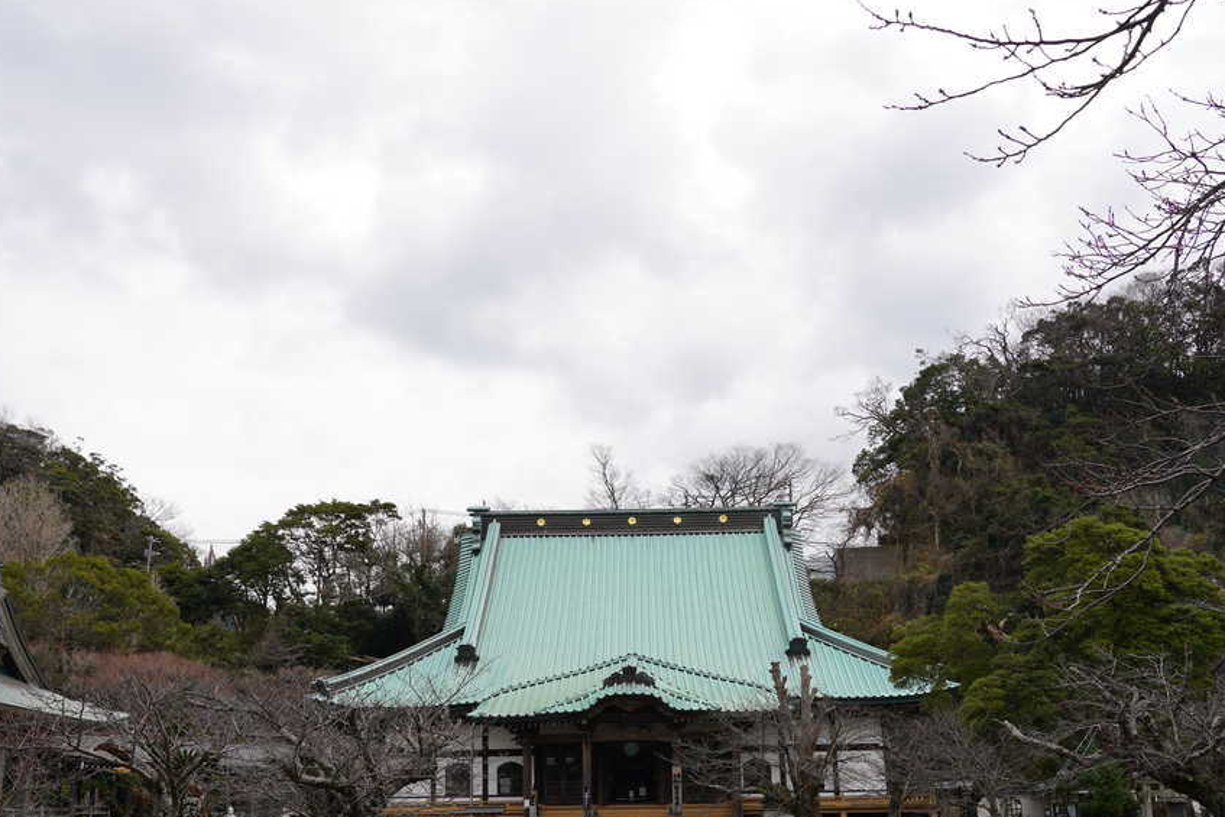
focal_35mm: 34
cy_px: 561
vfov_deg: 38.3
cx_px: 616
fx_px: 1157
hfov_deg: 55.8
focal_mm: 24
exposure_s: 1/125
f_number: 8
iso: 100
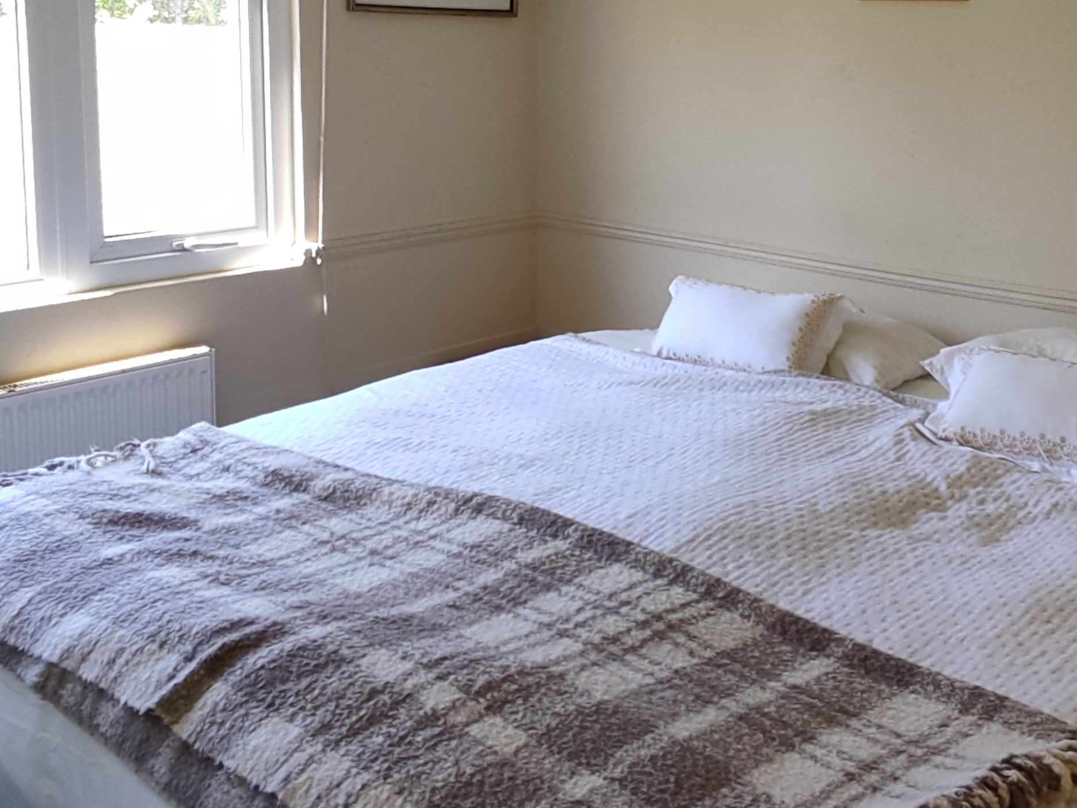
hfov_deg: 46.3
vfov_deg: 35.1
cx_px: 694
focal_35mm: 40
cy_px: 191
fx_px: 1245
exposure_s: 1/50
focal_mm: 1.6
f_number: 2.2
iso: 60
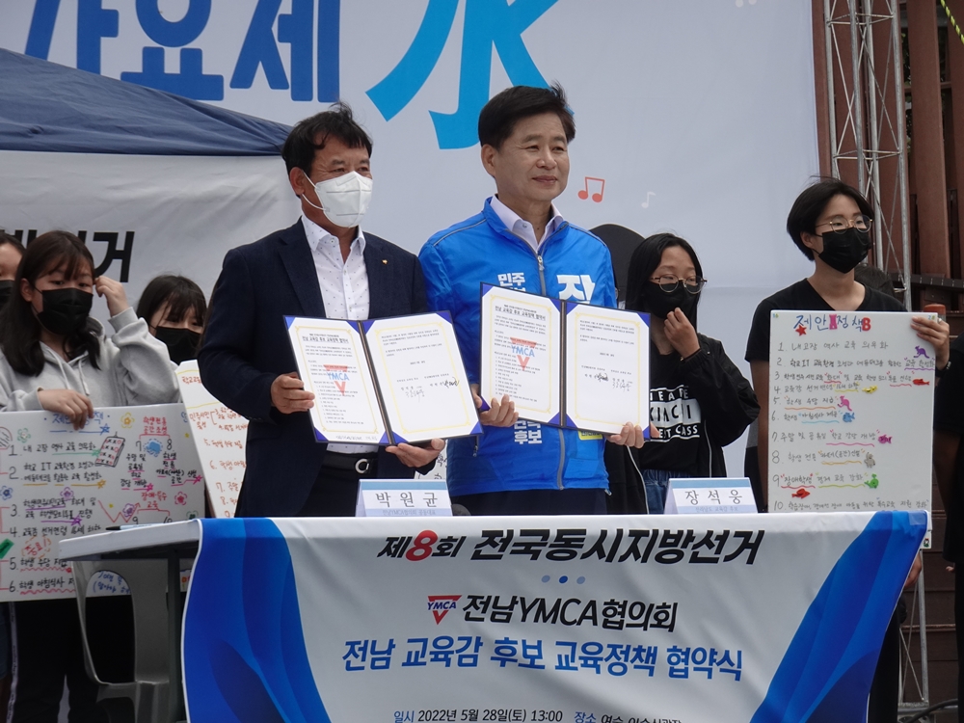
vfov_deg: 8.8
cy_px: 362
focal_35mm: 168
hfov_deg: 11.8
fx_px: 4679
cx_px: 482
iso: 80
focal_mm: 26.91
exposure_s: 1/400
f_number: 5.6
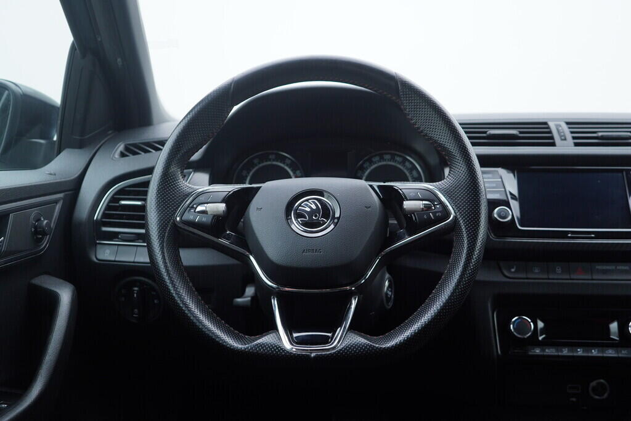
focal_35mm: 36
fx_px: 631
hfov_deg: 53.1
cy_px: 210
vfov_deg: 36.9
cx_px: 316
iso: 125
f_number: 3.2
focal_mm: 24
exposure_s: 1/50
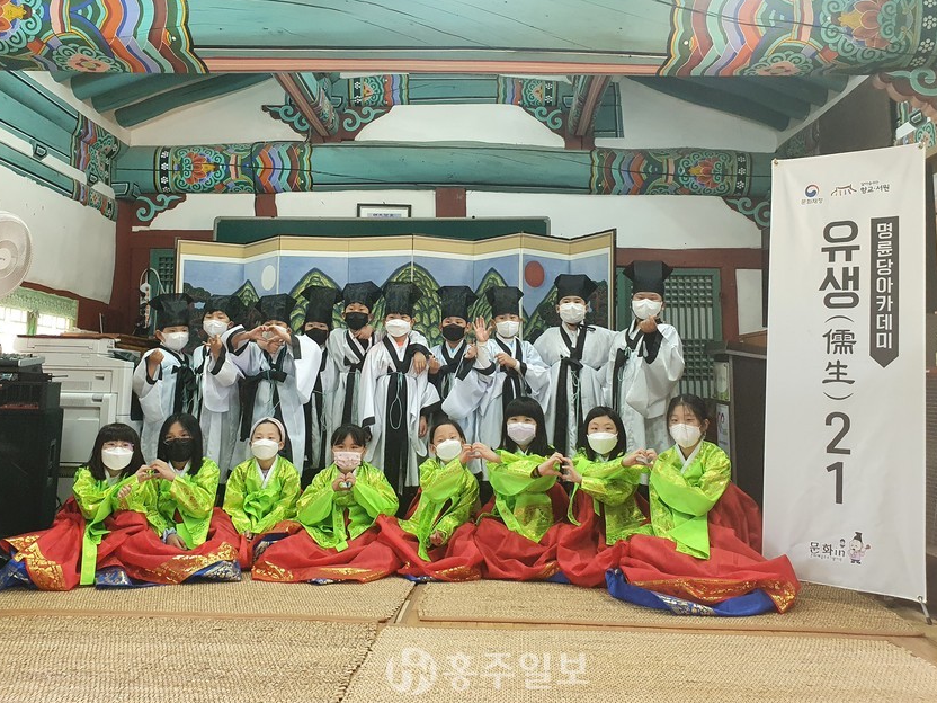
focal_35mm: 30
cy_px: 306
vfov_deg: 46.7
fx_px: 812
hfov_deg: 60.0
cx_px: 471
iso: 320
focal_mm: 4.32
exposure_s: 1/120
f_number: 2.4
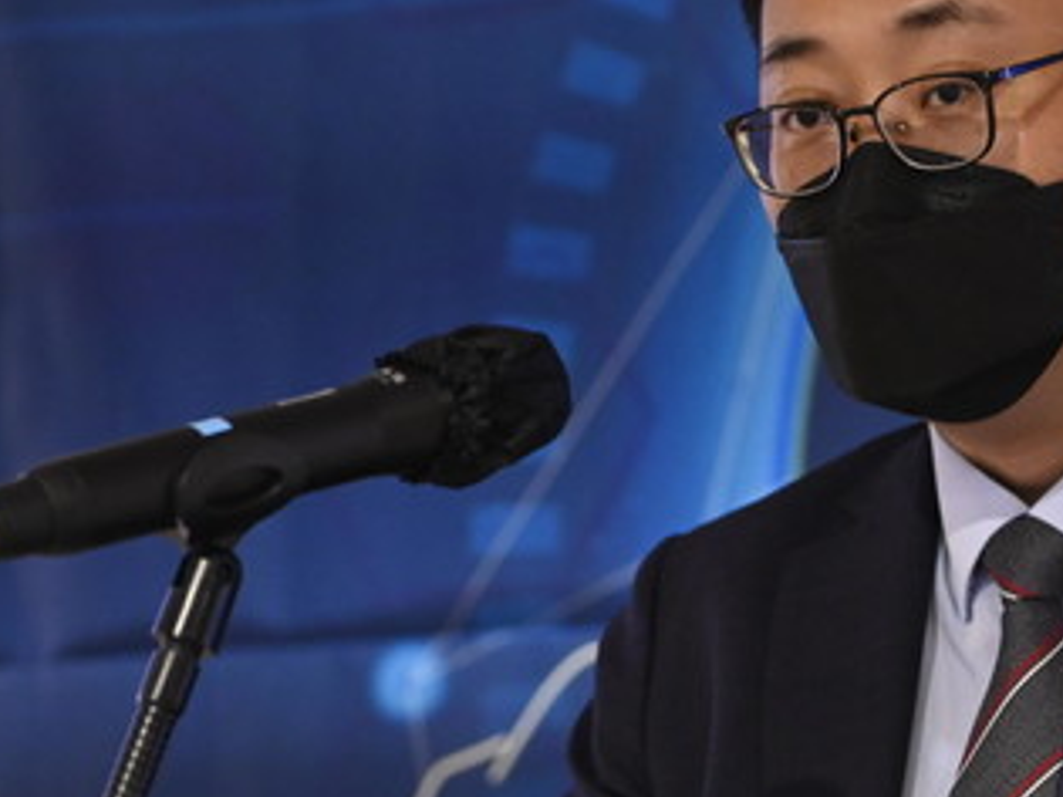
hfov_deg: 9.7
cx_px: 665
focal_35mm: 205
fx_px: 6293
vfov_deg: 7.2
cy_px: 589
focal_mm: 70
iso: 4000
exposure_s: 1/160
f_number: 2.8
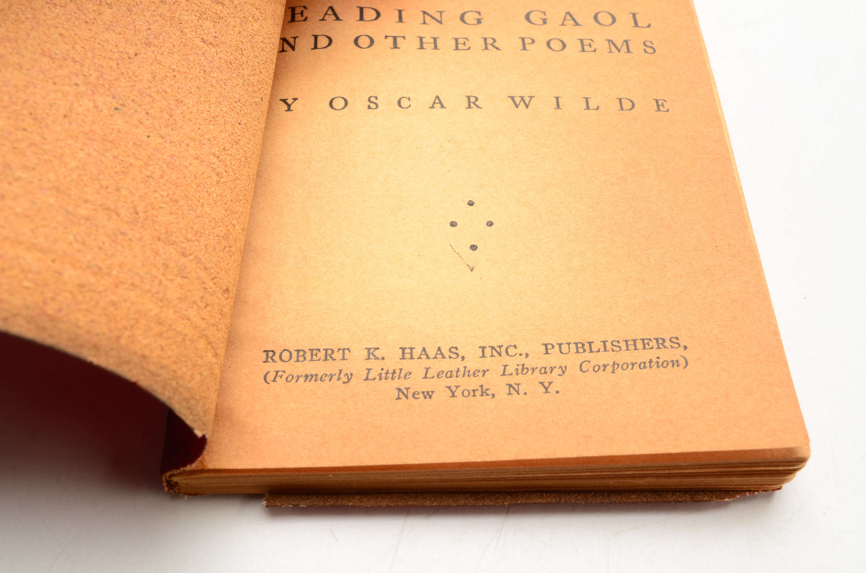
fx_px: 1224
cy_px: 286
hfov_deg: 39.0
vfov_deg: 26.4
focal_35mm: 51
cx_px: 433
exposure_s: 1/160
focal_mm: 34
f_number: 18
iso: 100
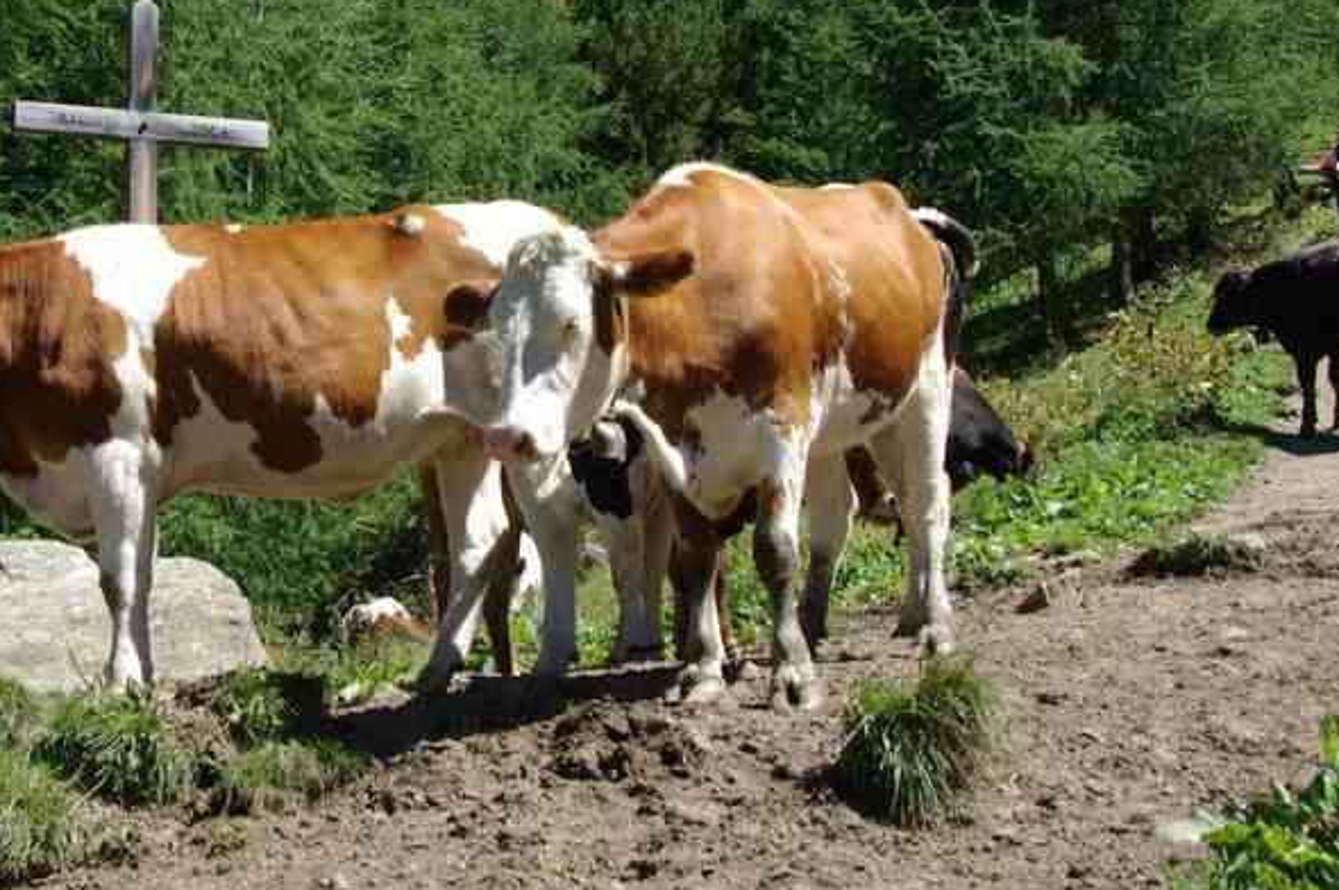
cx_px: 331
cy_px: 200
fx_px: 2081
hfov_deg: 34.9
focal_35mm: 56
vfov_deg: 23.8
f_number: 6.7
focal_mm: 21.9
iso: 100
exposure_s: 1/180
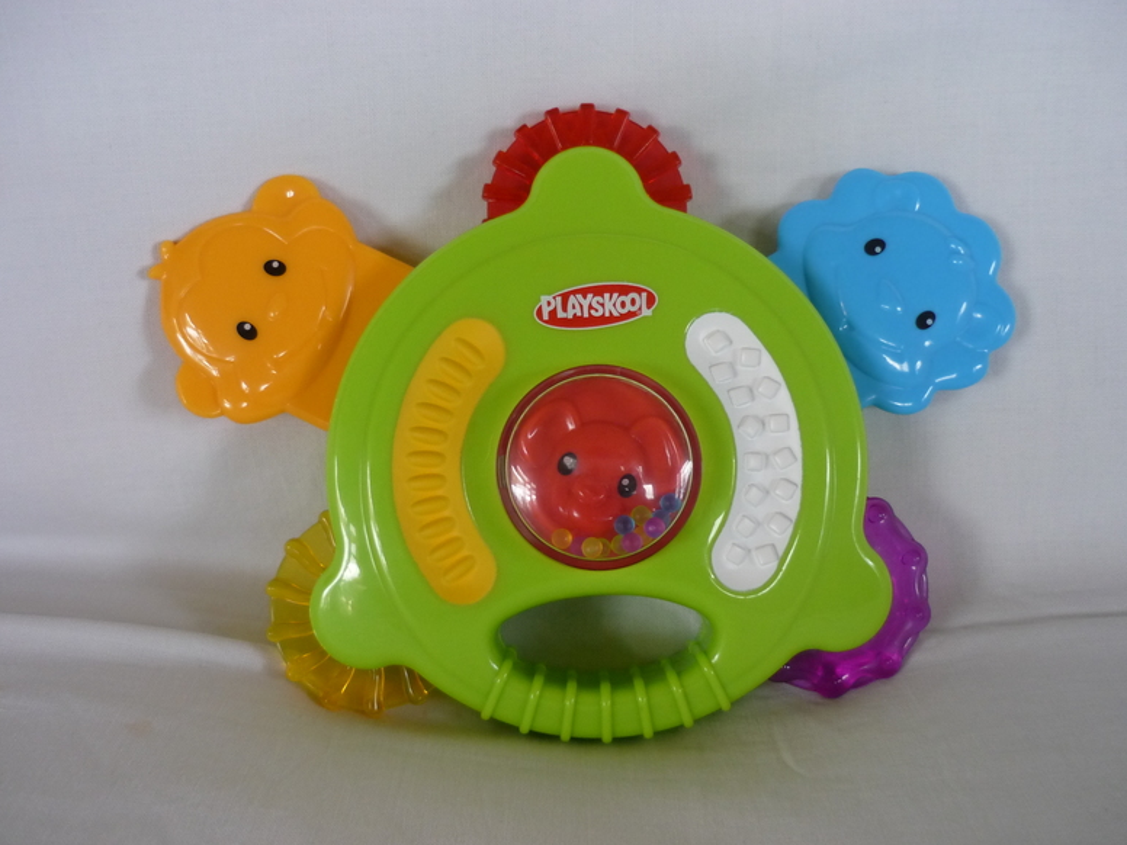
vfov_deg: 41.8
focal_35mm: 34
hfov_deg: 54.0
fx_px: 1107
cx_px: 577
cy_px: 427
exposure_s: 1/30
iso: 200
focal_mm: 5.5
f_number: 2.8
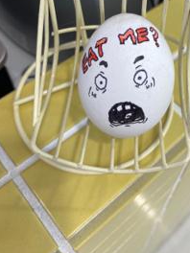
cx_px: 135
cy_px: 82
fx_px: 307
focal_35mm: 42
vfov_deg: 44.1
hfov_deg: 33.8
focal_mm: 4.25
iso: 40
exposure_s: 1/100
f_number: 1.8
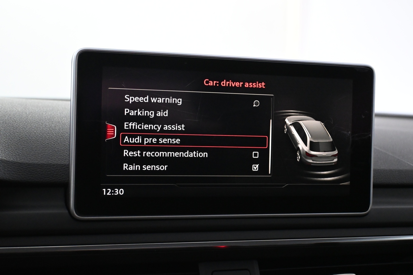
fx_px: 602
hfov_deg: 37.9
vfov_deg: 25.8
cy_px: 138
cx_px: 206
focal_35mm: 52
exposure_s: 1/60
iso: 4500
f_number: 5.3
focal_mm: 35
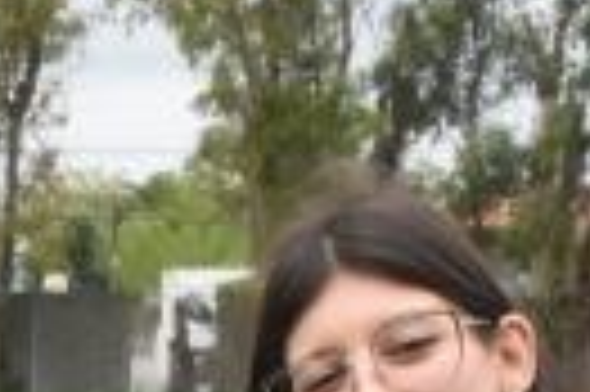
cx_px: -23
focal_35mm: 270
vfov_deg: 4.8
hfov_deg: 7.6
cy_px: 1331
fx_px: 4418
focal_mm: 23
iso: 1600
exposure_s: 1/640
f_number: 13
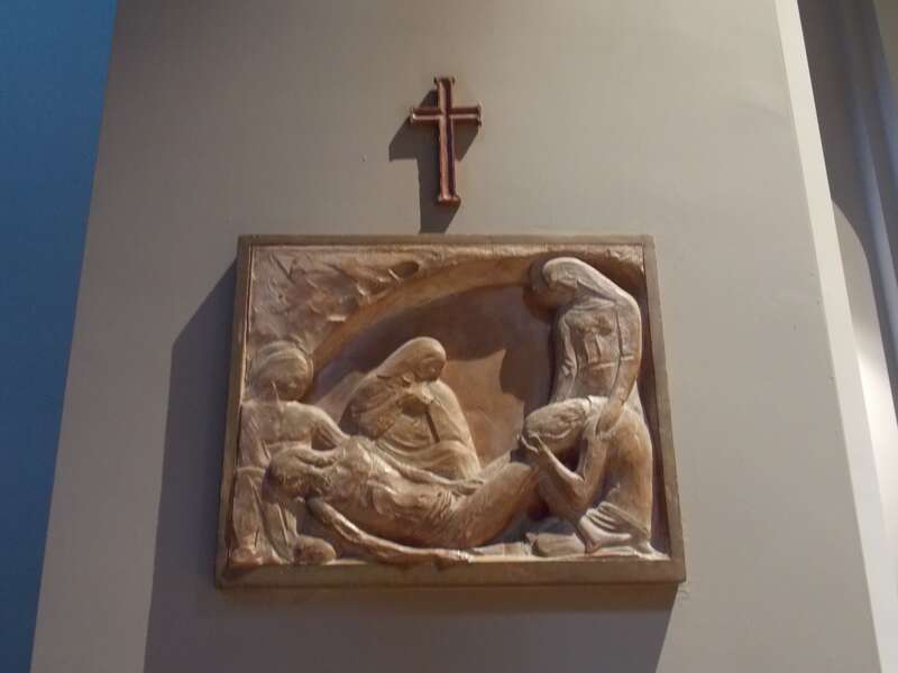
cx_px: 449
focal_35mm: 34
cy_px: 336
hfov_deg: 54.0
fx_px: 882
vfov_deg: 41.8
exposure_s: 1/10
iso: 400
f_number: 3.4
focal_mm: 6.1
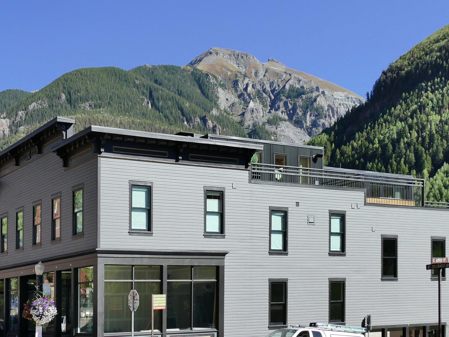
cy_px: 174
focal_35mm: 49
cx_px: 147
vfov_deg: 29.7
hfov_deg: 38.4
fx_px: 635
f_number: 3
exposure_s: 1/2000
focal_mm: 11.1
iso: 500
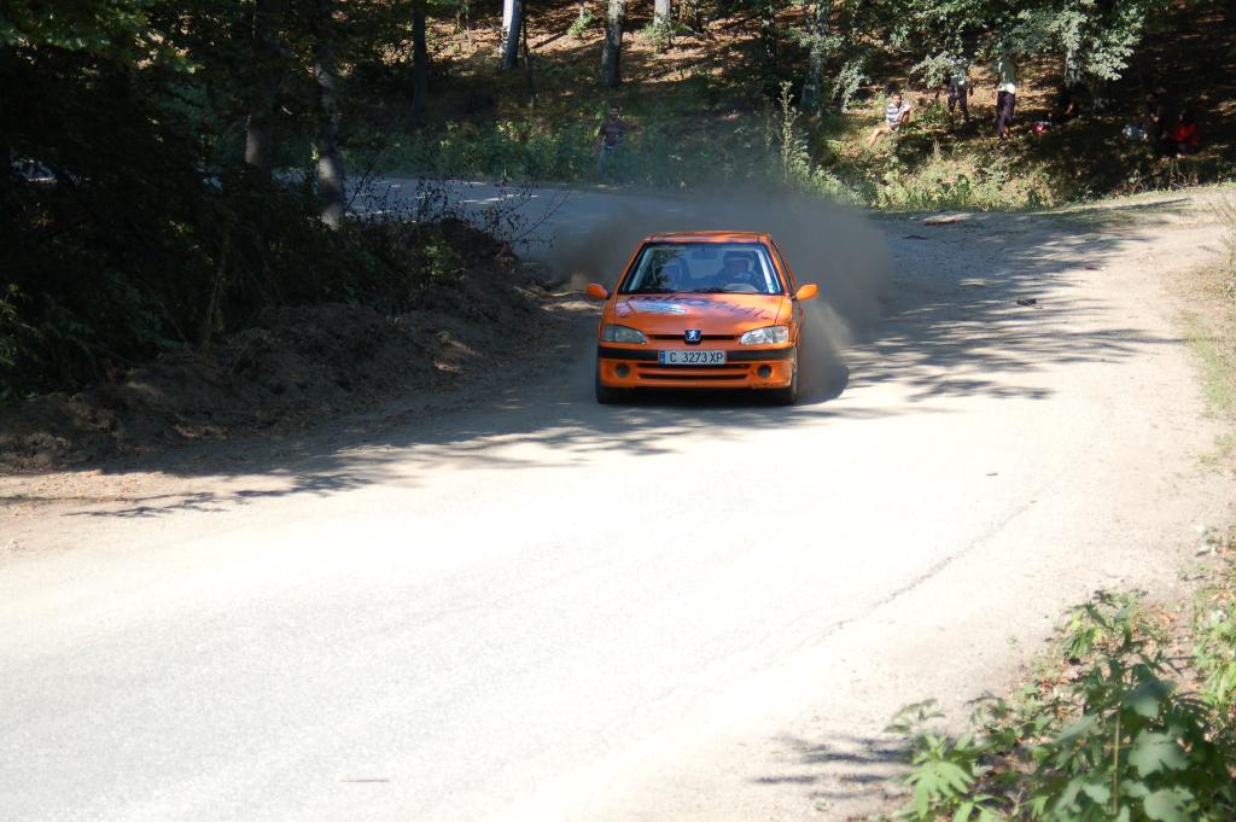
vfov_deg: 13.8
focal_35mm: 99
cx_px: 618
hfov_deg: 20.6
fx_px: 3396
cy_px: 411
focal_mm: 66
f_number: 5.3
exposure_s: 1/640
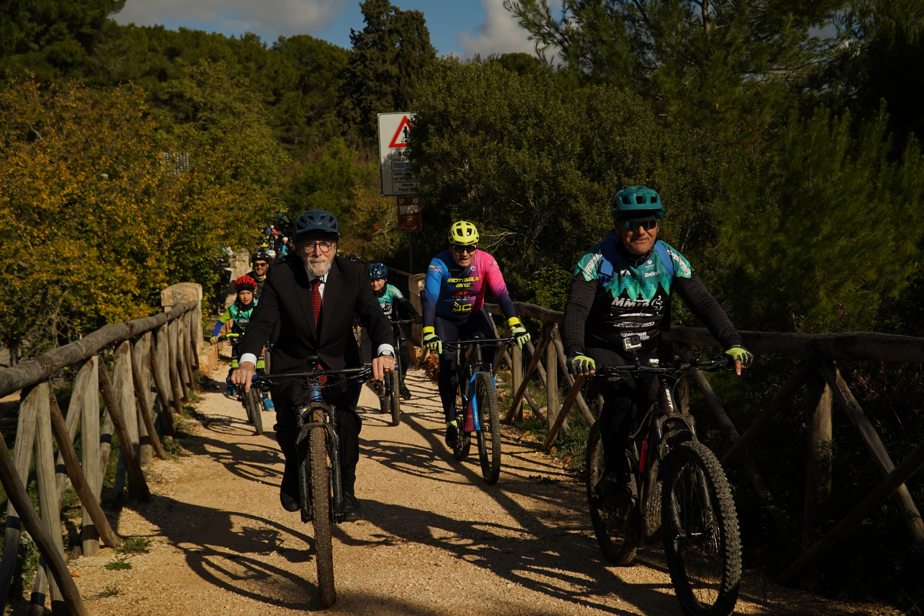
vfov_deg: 31.9
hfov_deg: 46.4
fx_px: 1078
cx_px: 462
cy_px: 308
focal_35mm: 42
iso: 100
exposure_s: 1/5000
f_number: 4
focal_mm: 28
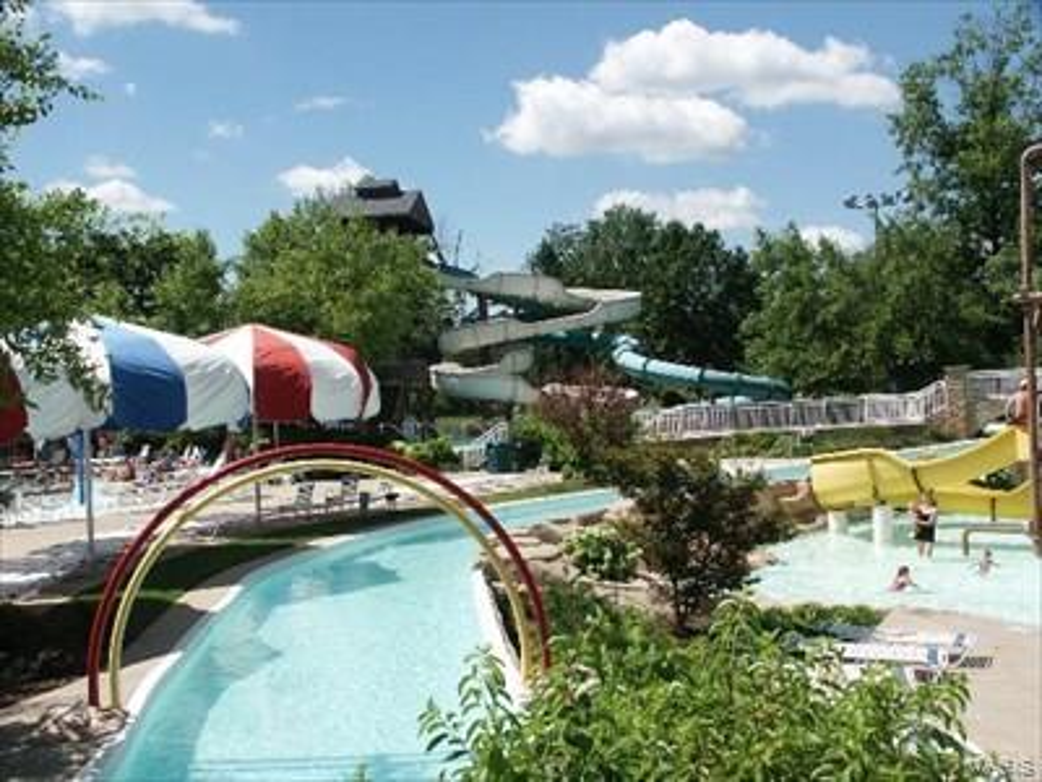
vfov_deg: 32.9
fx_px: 1324
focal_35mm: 44
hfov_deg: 42.9
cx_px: 521
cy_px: 391
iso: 100
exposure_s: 1/350
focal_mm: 11.54
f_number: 8
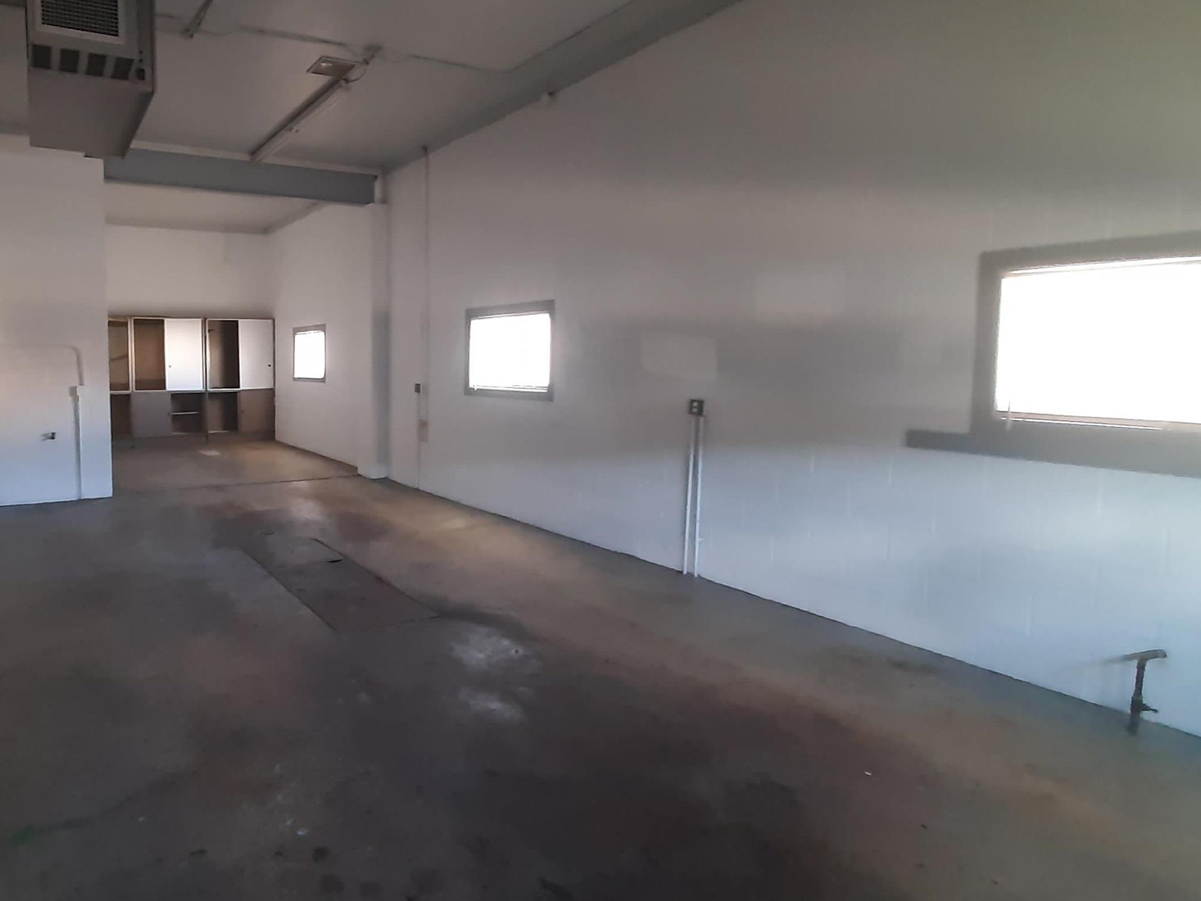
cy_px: 401
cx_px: 365
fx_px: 694
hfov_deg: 78.1
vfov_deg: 65.8
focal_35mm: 20
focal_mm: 1.42
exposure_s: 1/24
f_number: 2.2
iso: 250
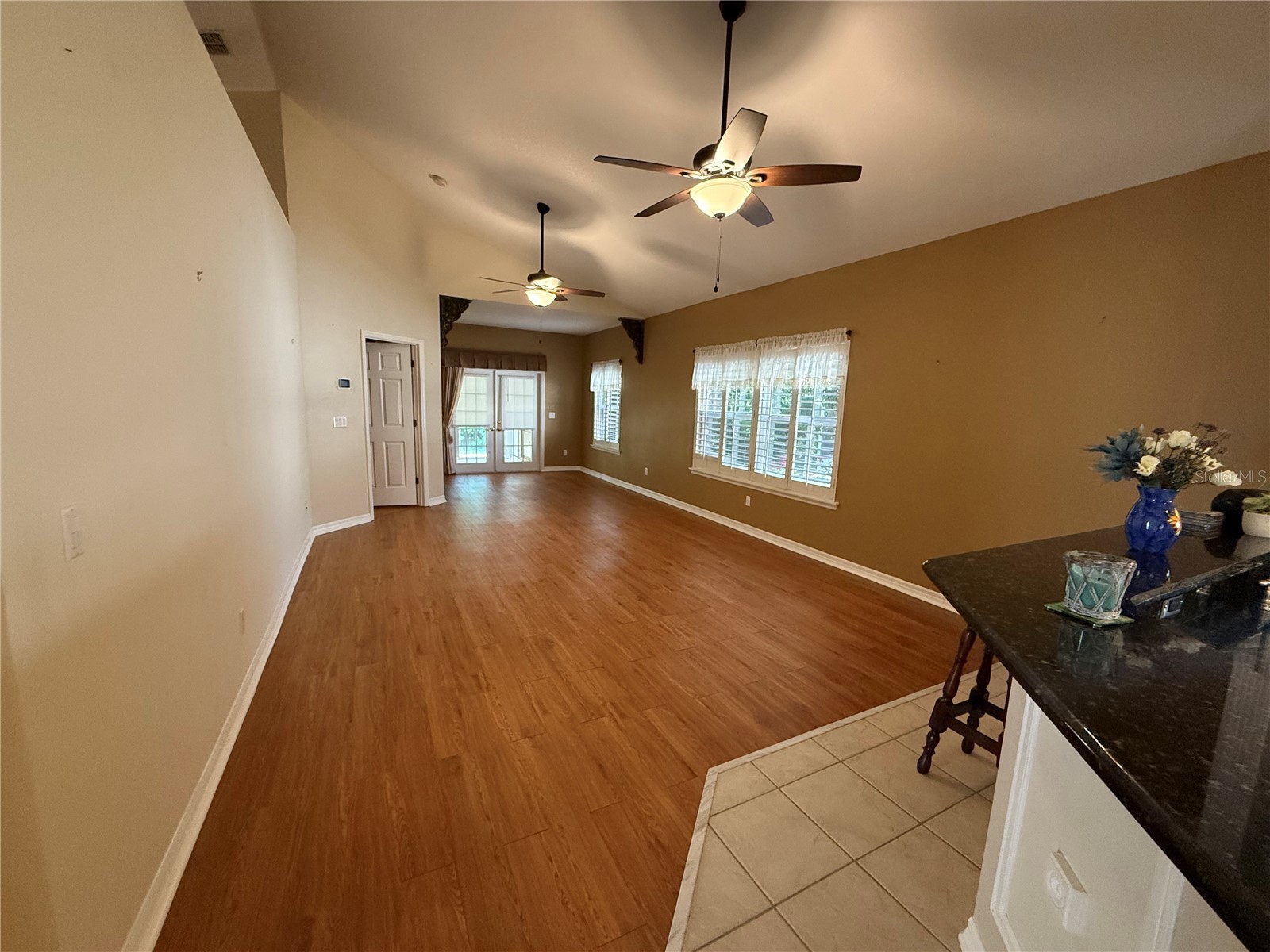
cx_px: 635
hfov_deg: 102.1
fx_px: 514
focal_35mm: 14
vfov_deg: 85.7
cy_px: 476
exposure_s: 1/60
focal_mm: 2.22
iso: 500
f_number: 2.2
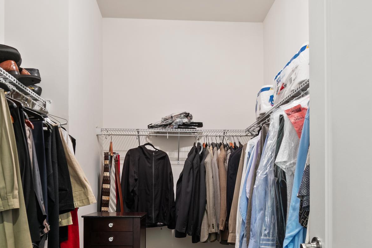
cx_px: 190
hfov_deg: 69.4
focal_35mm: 26
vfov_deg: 47.2
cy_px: 194
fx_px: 269
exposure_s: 10
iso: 100
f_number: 8
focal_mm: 10
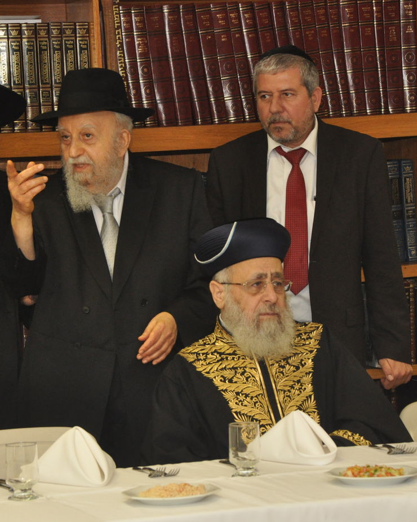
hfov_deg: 10.4
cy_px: 261
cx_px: 165
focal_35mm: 149
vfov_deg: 12.9
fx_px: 2299
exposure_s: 1/60
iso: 1250
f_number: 7.1
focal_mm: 70
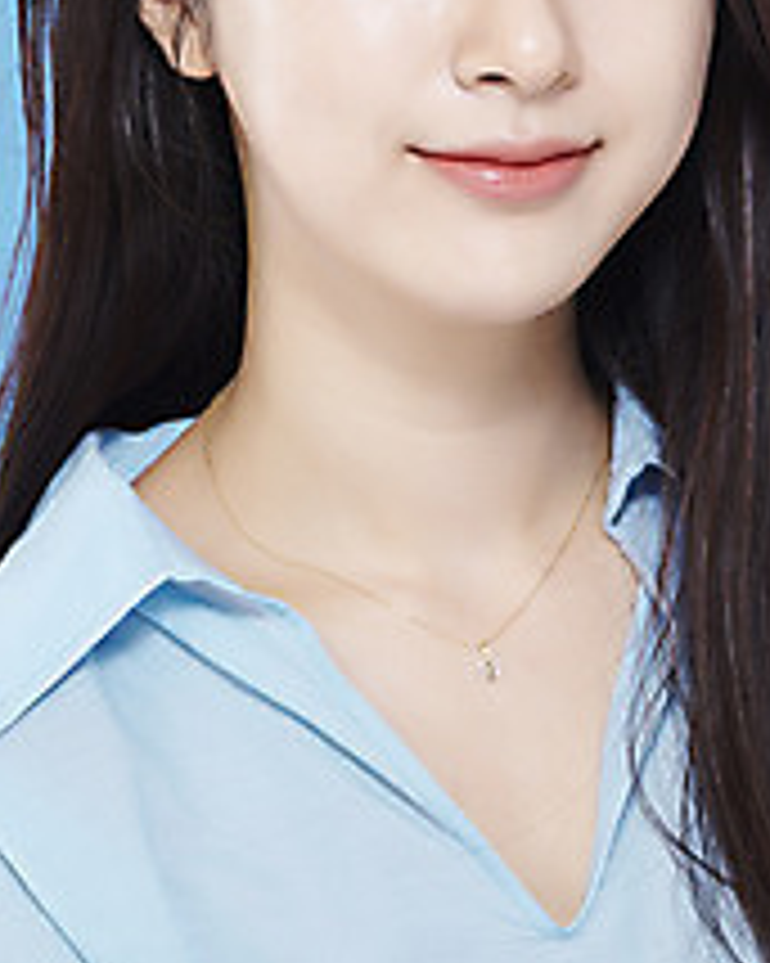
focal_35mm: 184
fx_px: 5245
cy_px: 207
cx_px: 453
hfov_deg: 8.4
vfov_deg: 10.5
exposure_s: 1/125
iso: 64
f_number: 11
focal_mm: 105
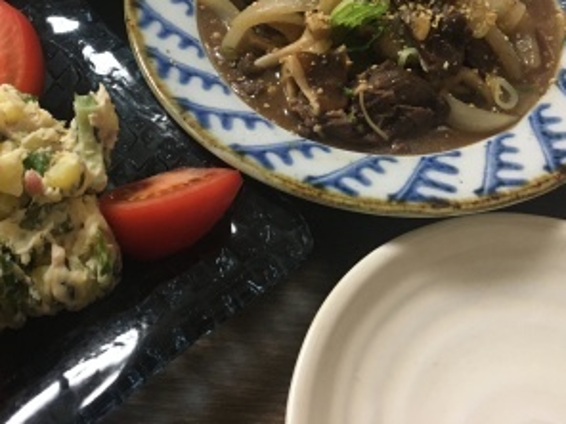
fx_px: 768
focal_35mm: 47
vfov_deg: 30.1
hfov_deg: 39.9
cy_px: 84
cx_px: 184
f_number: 2.2
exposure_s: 1/30
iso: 160
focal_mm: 4.15
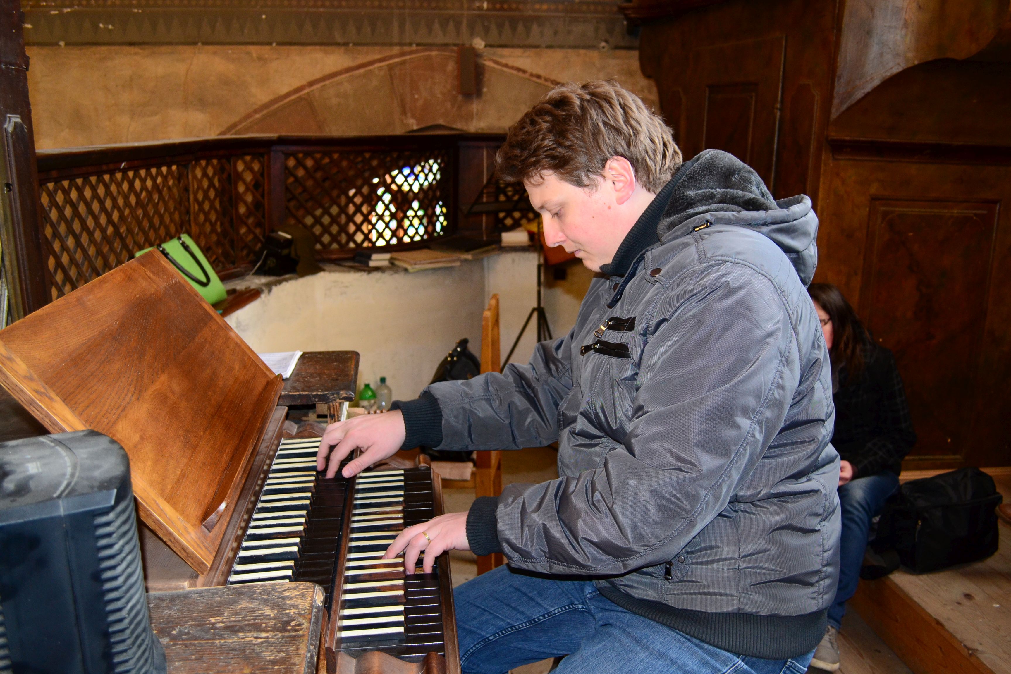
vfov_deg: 40.0
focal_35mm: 33
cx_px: 506
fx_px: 927
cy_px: 337
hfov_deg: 57.2
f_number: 3.8
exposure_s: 1/50
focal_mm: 22
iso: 800
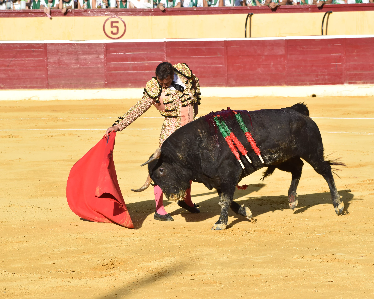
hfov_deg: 10.4
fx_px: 2059
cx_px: 224
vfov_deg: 8.3
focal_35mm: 186
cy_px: 149
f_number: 9
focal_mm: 110
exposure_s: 1/1250
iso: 400
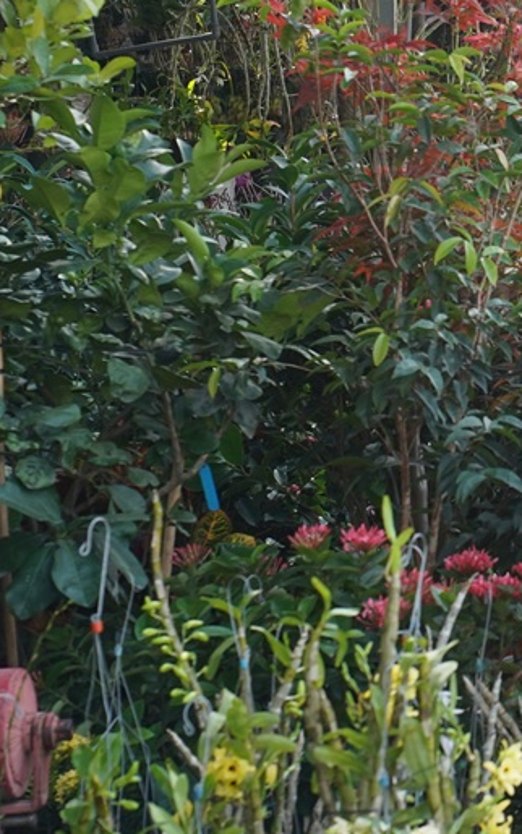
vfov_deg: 11.8
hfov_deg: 7.2
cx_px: 916
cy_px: 293
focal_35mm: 178
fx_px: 4050
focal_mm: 75
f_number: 6.3
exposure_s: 1/100
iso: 320
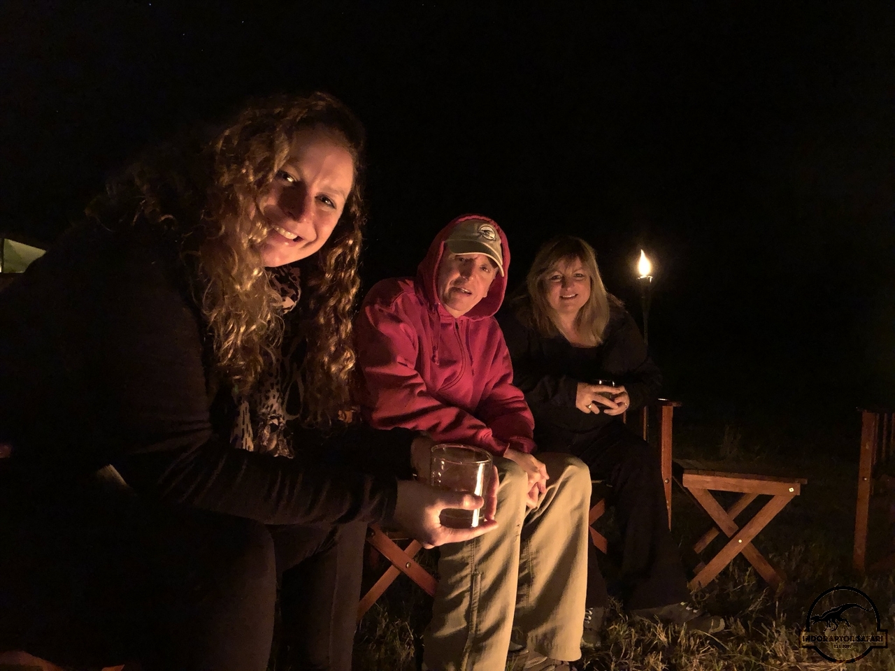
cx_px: 448
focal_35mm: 28
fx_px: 724
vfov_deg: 49.7
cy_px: 336
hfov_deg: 63.4
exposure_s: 1/4
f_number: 1.8
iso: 1250
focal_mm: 4
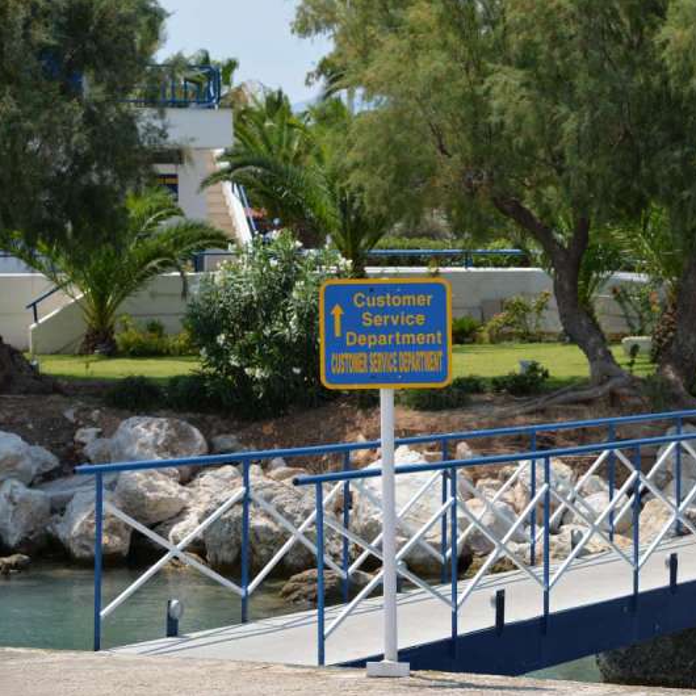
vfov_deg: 14.8
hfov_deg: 14.7
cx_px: 515
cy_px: 348
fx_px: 2684
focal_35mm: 118
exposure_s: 1/200
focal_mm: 92
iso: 200
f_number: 7.1
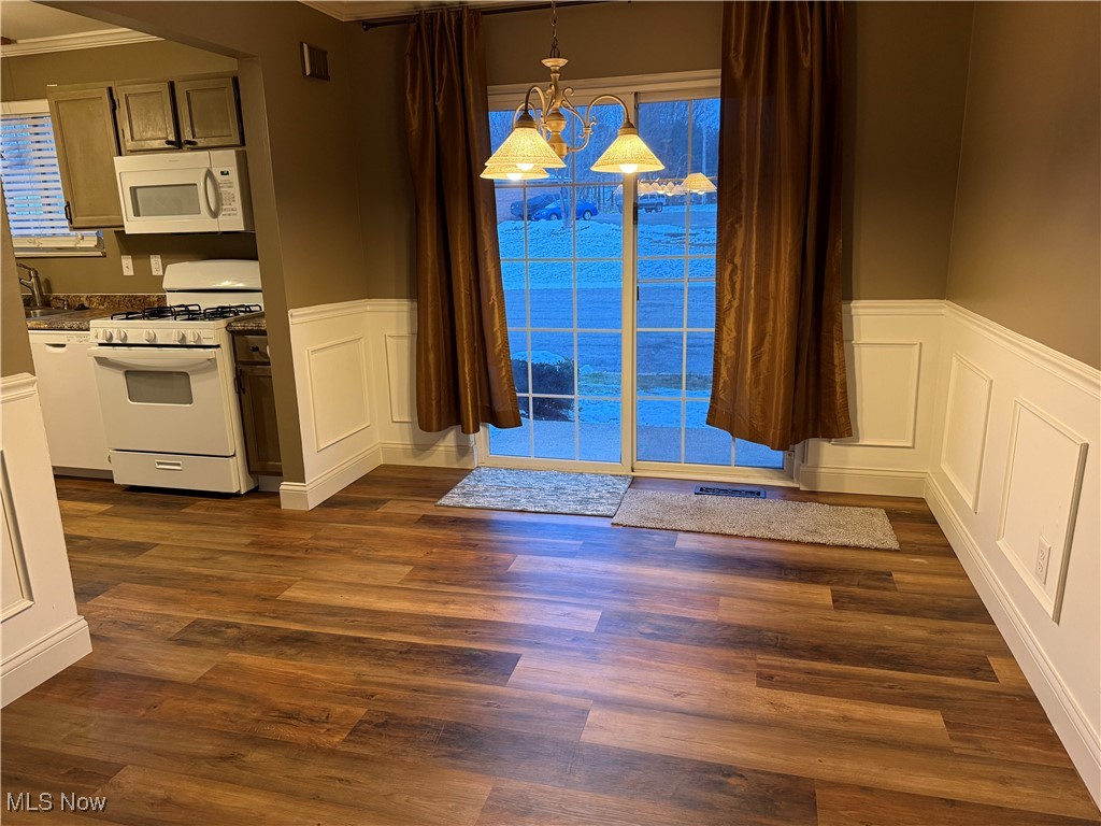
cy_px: 413
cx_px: 550
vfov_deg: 56.8
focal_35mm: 24
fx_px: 763
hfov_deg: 71.6
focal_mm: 6.76
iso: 320
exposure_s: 1/60
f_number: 1.78
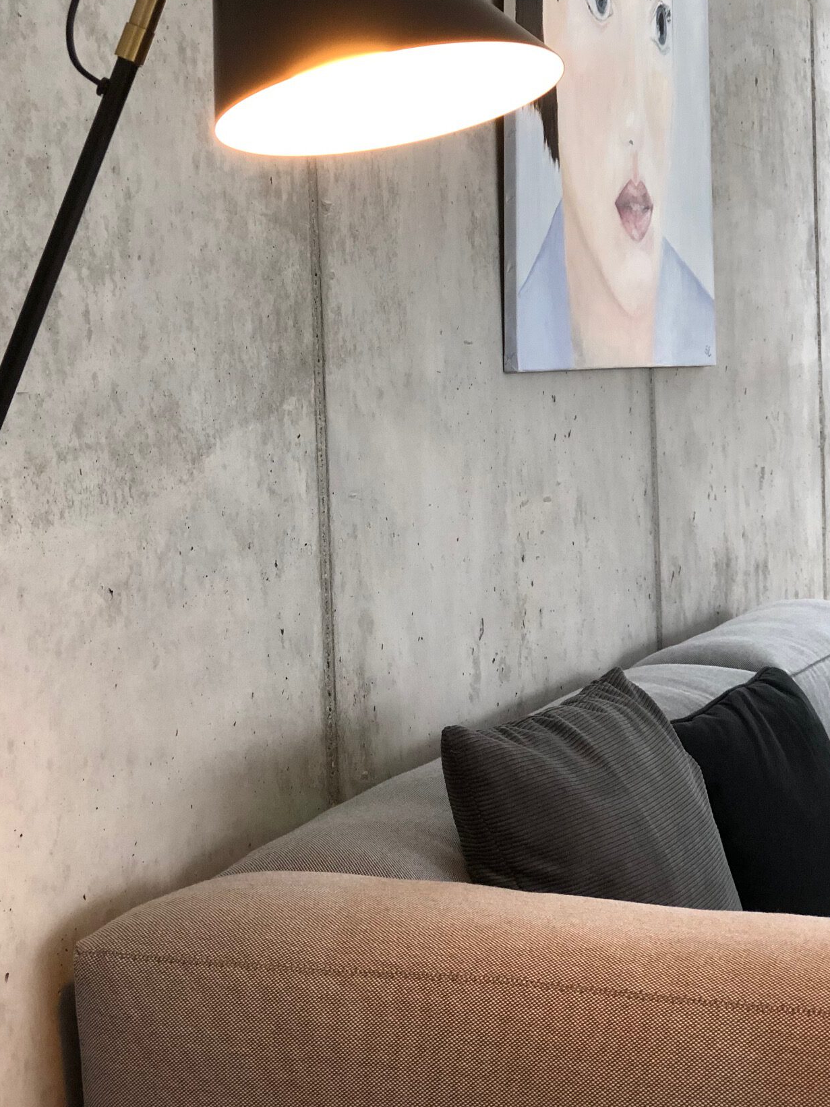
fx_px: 2238
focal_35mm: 70
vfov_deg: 27.7
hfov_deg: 21.0
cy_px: 465
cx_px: 335
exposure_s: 1/33
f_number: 2.8
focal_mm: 6.6
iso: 100
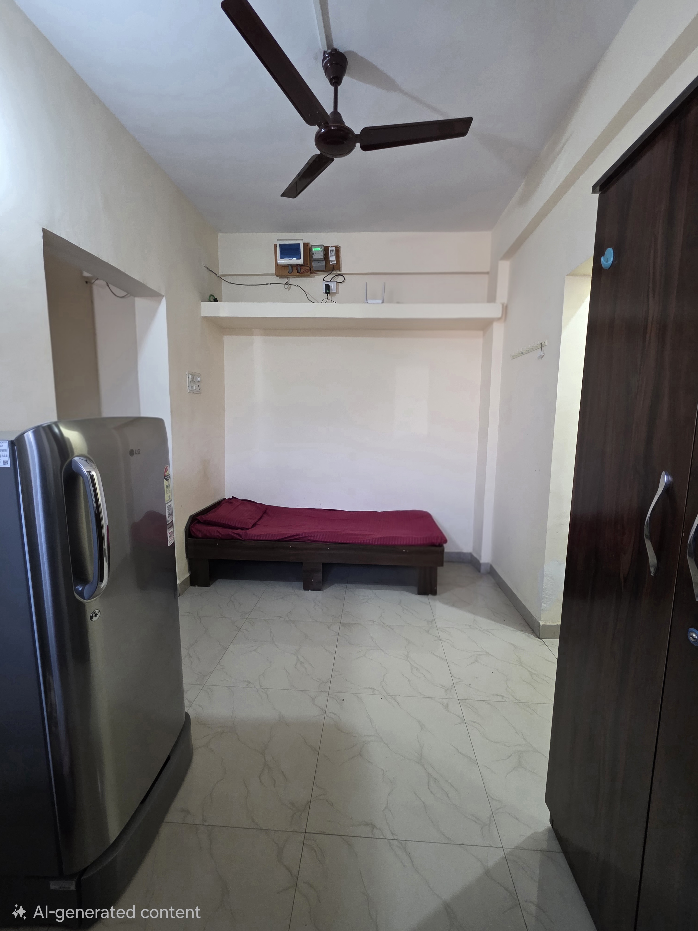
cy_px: 466
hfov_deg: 89.9
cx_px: 349
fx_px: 350
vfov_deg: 106.2
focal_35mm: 13
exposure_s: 1/50.3
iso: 500
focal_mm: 2.2
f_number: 1.9
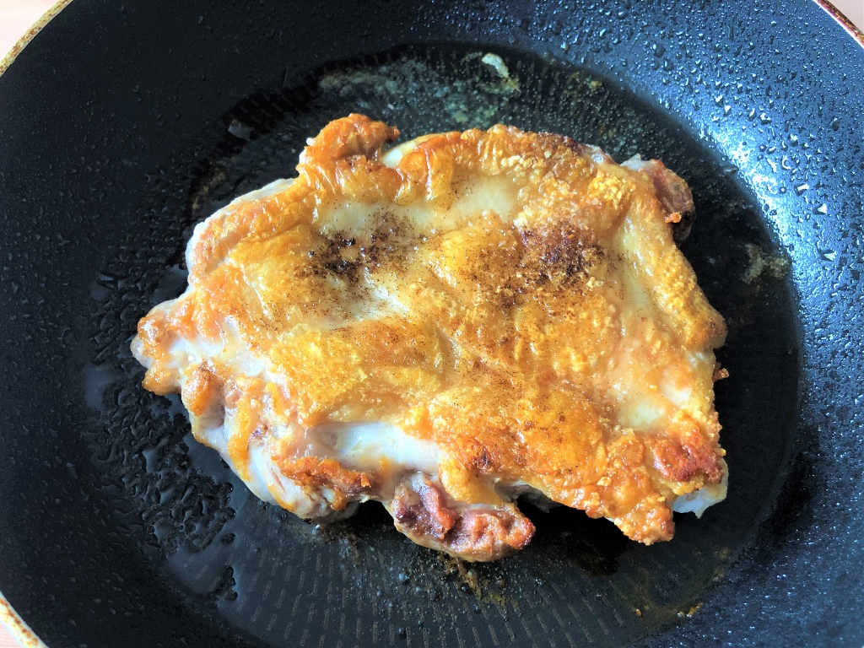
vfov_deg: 49.7
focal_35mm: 28
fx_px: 699
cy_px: 324
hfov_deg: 63.4
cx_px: 432
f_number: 1.8
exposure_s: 1/15
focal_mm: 4
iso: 40
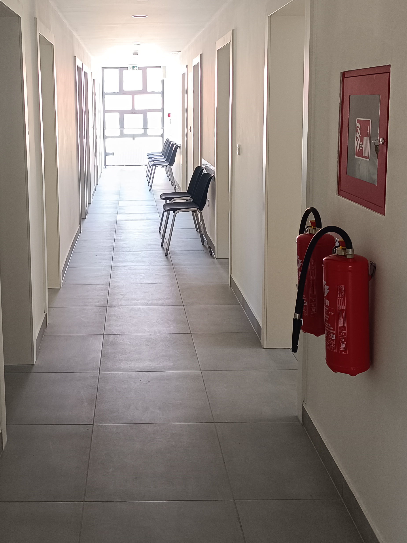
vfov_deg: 46.1
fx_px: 627
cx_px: 119
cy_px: 181
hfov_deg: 35.4
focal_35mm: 40
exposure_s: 1/50.1
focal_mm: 5.59
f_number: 1.88
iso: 315
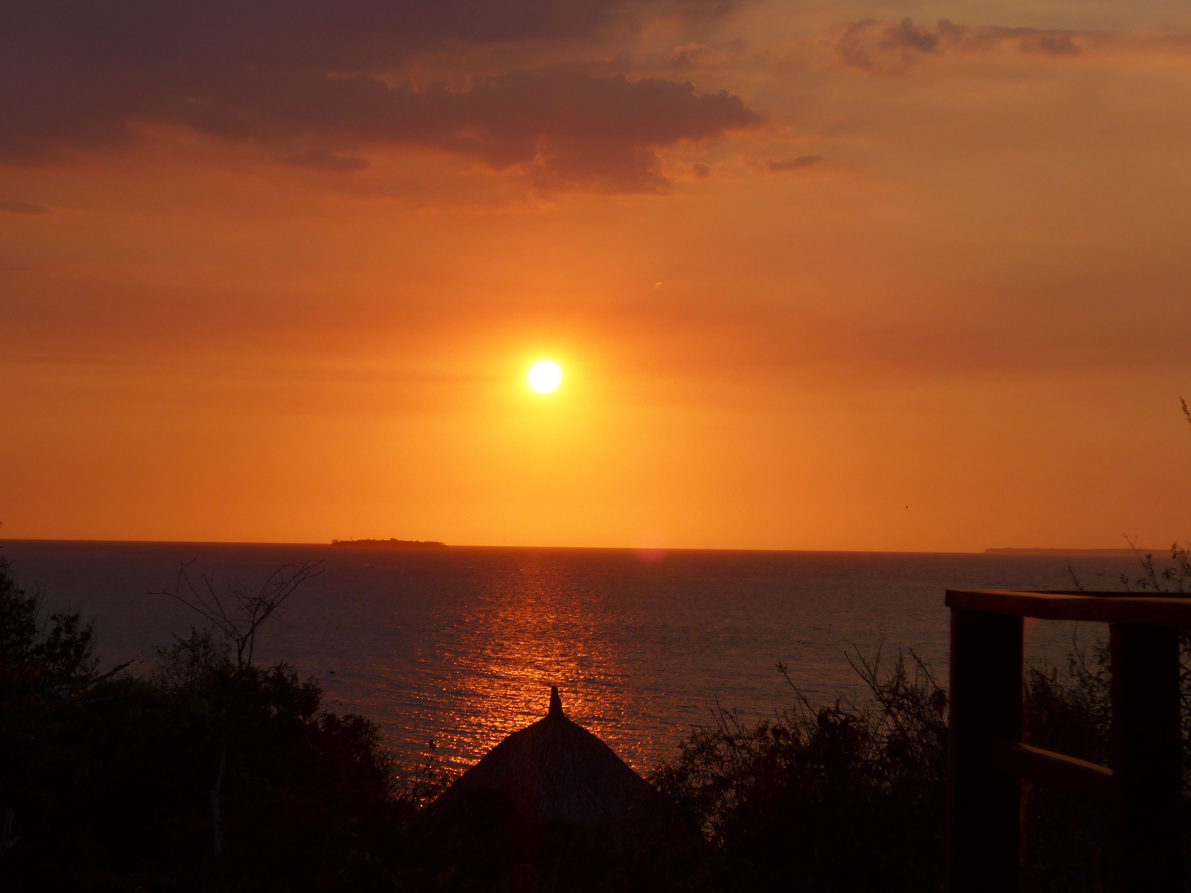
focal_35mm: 80
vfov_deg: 18.4
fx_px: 2752
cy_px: 446
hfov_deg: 24.4
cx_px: 596
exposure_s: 1/1300
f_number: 4.4
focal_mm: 16
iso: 80
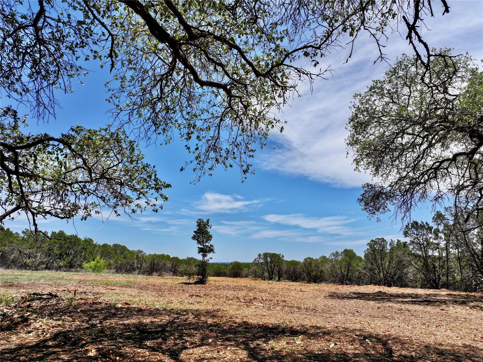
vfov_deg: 56.8
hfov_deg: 71.6
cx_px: 242
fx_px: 335
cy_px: 181
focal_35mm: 24
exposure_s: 1/160
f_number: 2.8
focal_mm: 12.29
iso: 120
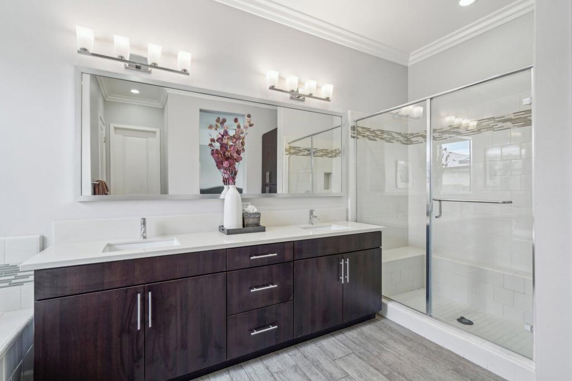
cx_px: 286
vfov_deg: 73.7
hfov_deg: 96.8
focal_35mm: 16
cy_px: 190
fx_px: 254
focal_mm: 16
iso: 400
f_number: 8
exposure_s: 1/30
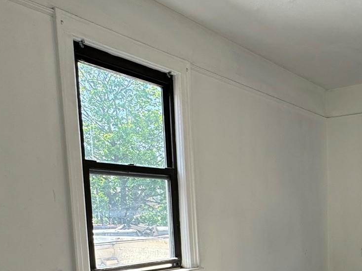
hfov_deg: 44.2
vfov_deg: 34.2
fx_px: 408
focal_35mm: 39
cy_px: 258
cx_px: 316
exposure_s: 1/139
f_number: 2.2
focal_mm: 2.22
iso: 40
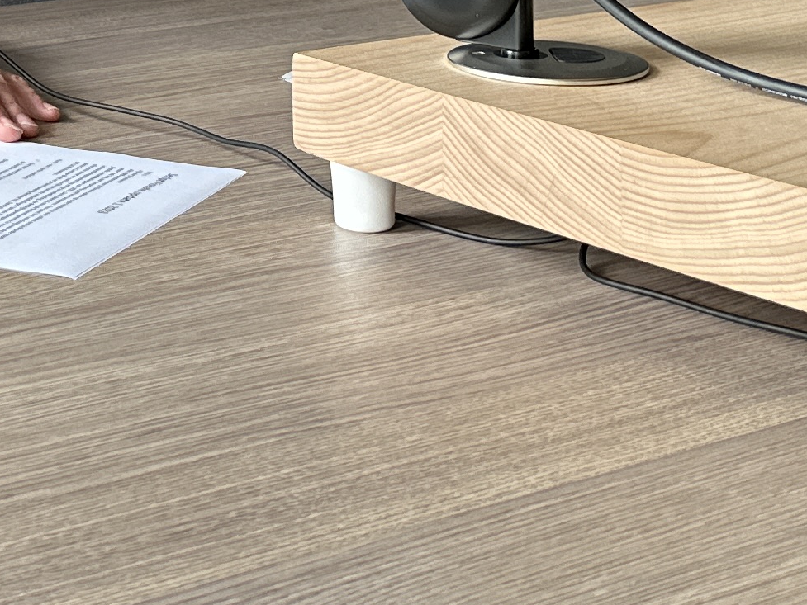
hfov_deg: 19.1
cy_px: -387
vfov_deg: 13.7
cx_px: -74
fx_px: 2308
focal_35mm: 99
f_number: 1.78
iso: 125
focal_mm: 6.86
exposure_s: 1/100
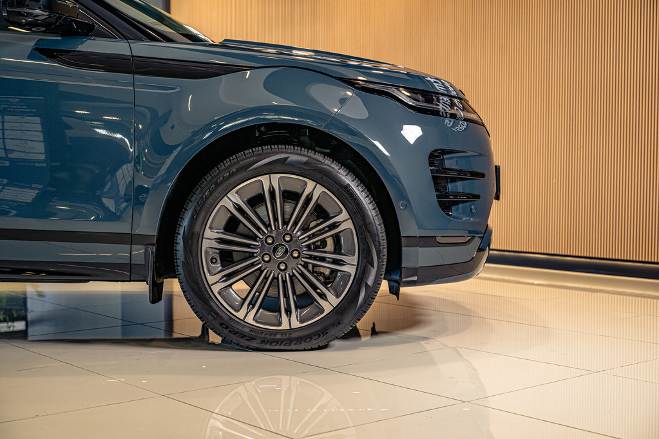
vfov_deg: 25.5
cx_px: 330
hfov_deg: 37.5
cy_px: 220
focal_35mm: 53
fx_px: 970
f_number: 3.5
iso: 200
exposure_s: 1/200
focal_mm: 53
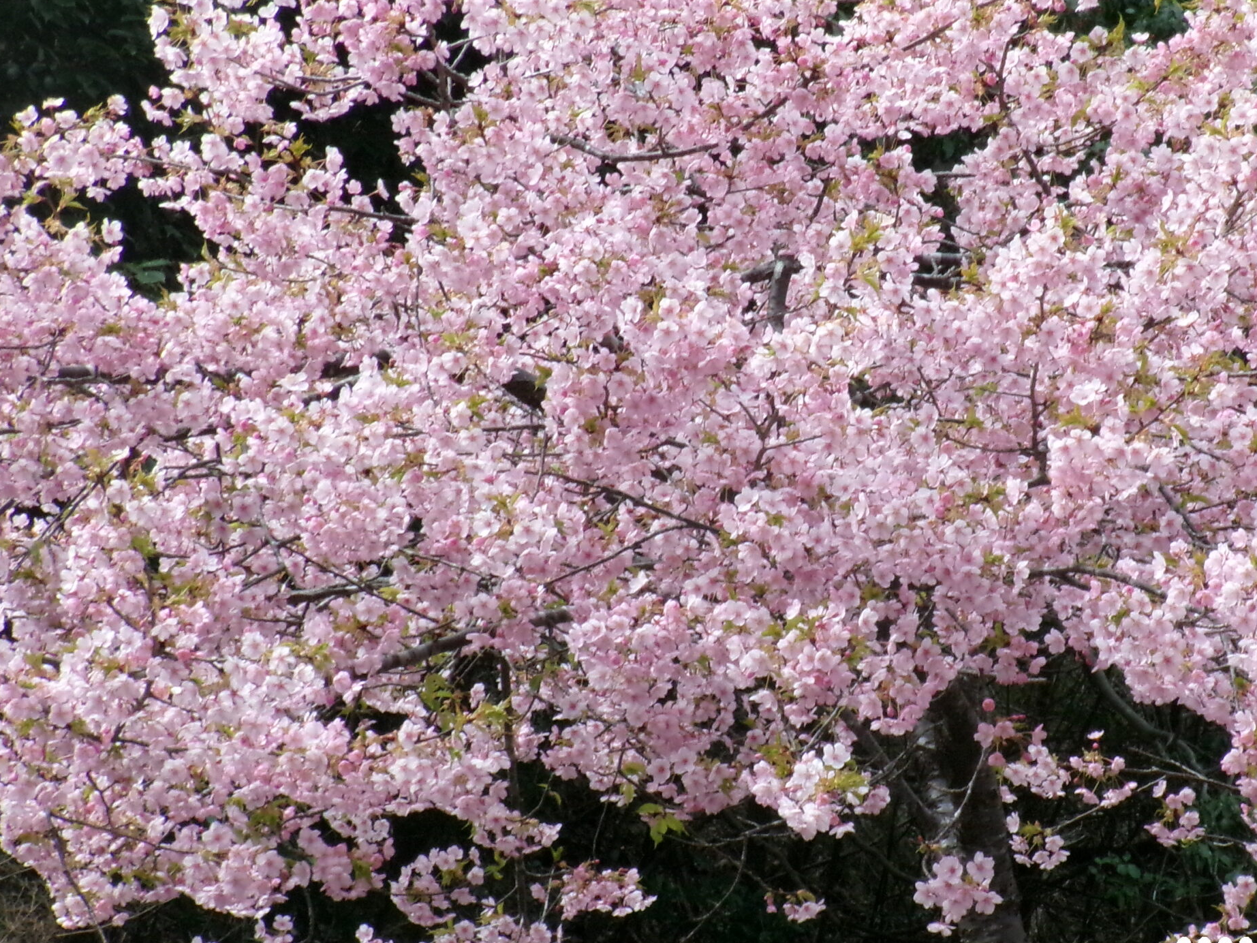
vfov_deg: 7.5
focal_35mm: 197
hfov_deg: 10.0
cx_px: 800
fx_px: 7154
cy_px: 450
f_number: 17.1
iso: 400
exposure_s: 1/85
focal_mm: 25.5
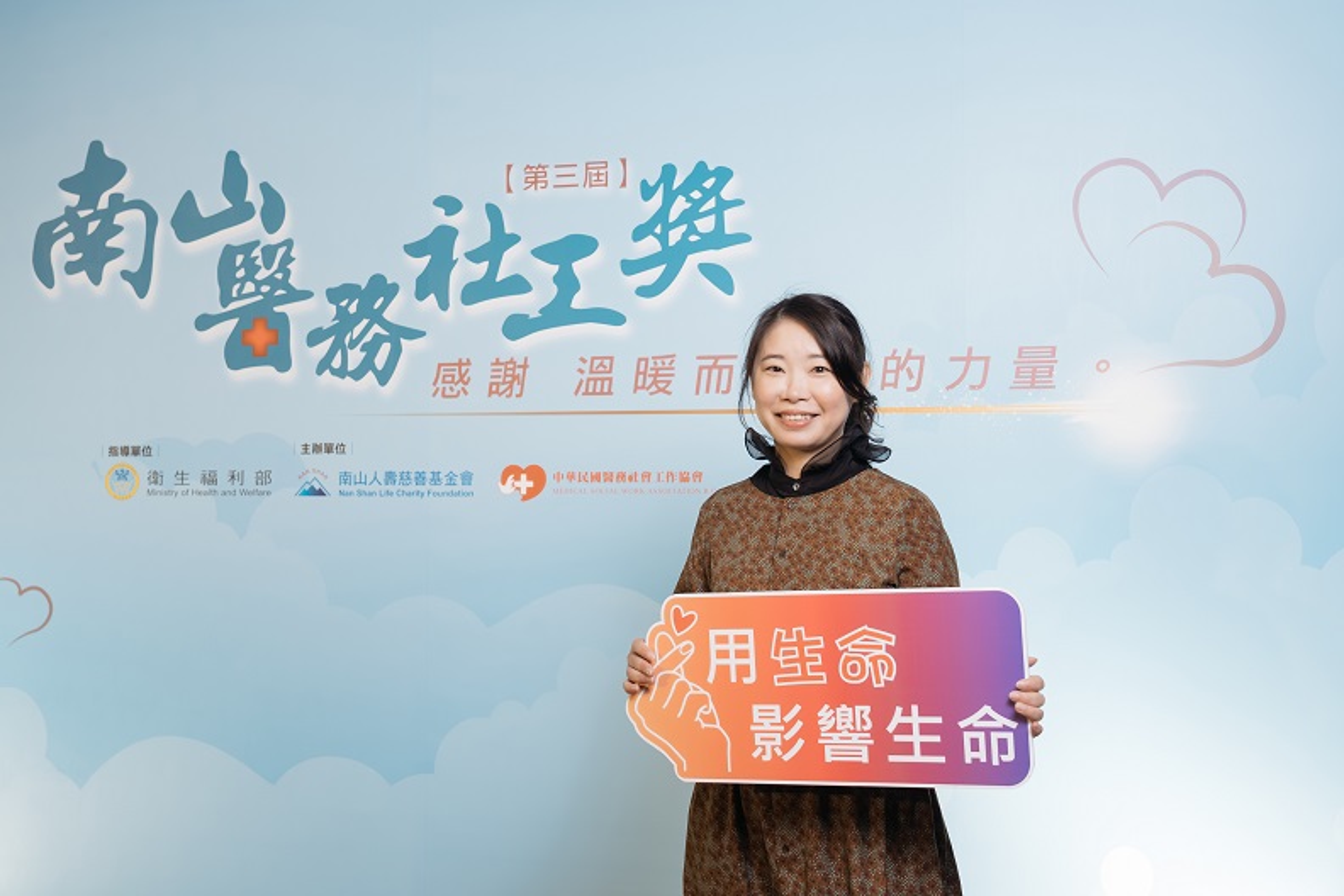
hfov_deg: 50.7
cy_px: 448
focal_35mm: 38
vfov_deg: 35.1
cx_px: 672
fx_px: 1419
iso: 500
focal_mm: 38
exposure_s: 1/100
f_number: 5
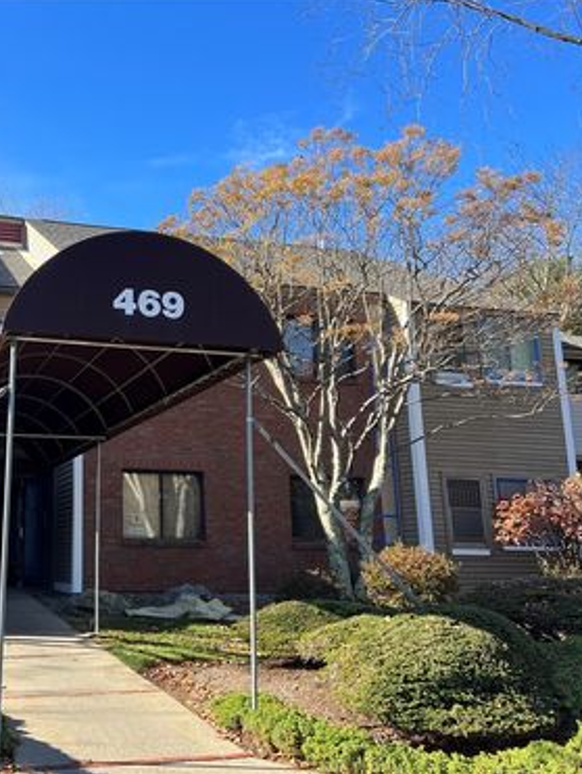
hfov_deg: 38.5
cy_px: 385
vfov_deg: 52.6
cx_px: 79
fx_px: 783
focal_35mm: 35
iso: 50
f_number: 1.5
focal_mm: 5.7
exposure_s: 1/1159
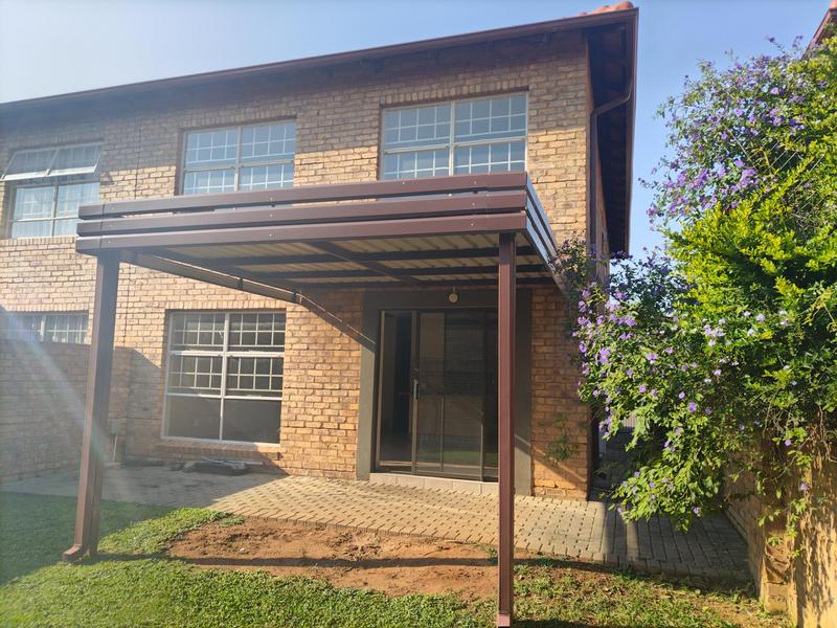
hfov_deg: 67.3
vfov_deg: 53.1
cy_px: 314
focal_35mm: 26
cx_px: 418
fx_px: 629
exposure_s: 1/469
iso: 100
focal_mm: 4.7
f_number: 1.8
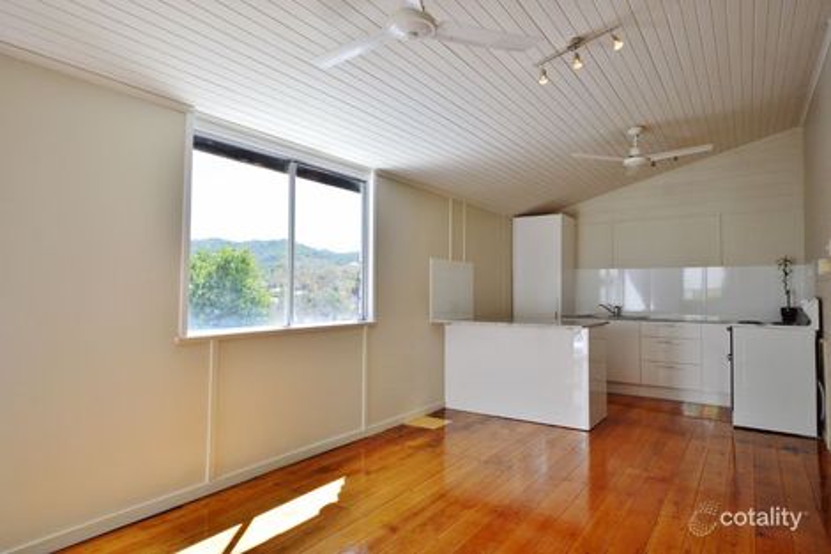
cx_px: 416
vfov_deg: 59.5
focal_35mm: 21
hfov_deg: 81.2
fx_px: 485
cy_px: 277
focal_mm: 14
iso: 400
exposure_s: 1/200
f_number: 10
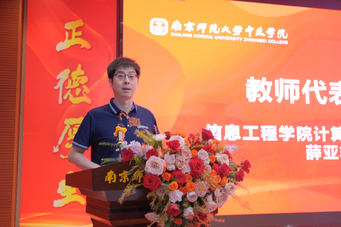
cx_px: 170
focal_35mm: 41
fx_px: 388
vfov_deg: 32.6
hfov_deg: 47.4
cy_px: 114
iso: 2000
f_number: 2.8
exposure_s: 1/100
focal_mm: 27.6
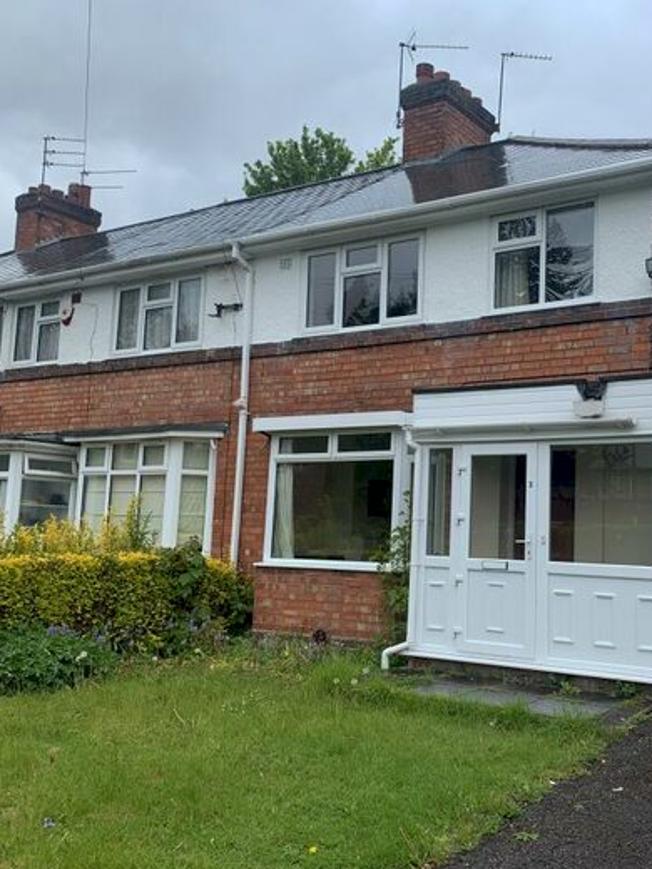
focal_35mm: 35
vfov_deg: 52.6
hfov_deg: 39.9
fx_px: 879
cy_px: 437
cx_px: 460
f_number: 1.8
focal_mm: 4.25
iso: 25
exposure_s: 1/1368
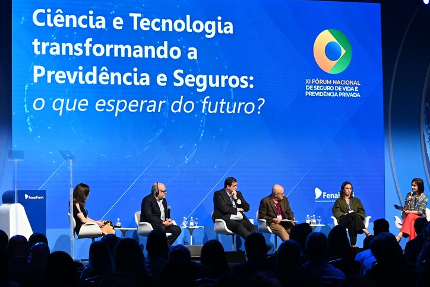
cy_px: 135
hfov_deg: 17.6
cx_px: 233
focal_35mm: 116
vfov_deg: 11.8
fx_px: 1387
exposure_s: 1/125
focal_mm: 70
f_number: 4
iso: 1000
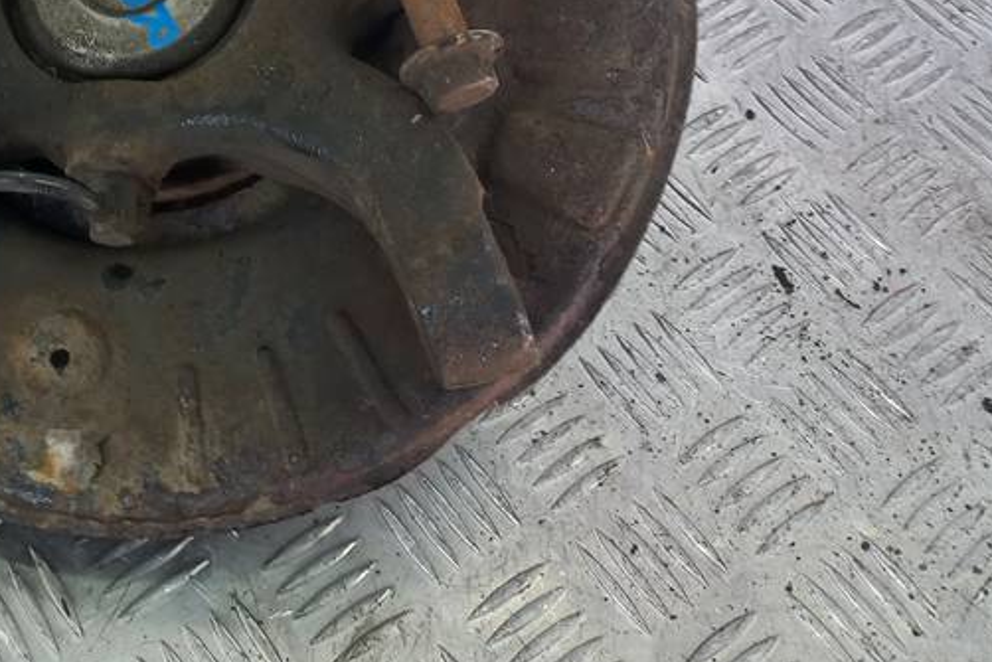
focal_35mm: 53
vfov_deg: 24.7
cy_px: 51
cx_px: 99
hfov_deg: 35.3
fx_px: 1461
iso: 40
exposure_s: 1/50
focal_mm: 4.6
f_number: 1.8
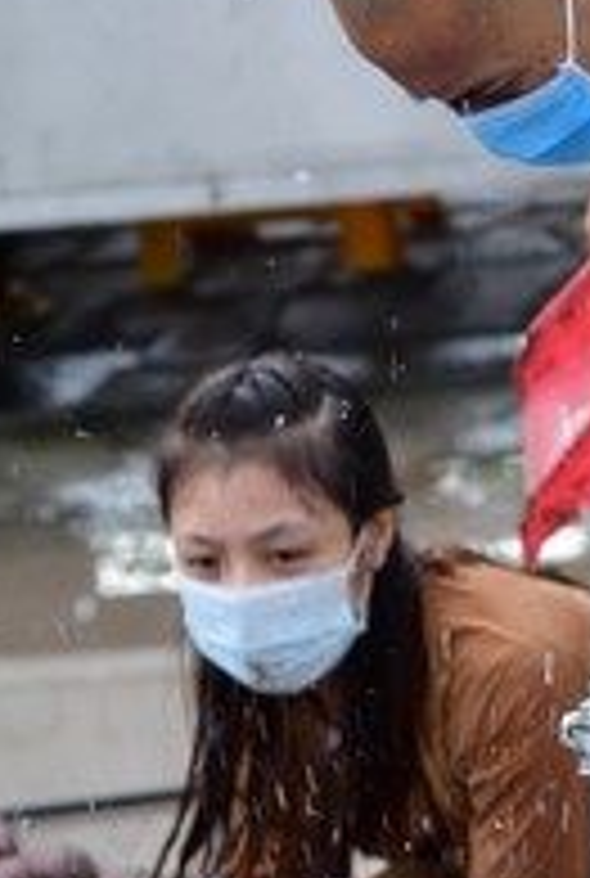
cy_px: 171
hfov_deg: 3.5
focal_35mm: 399
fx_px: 9756
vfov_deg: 5.2
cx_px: 667
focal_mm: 120
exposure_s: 1/160
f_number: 5.6
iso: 400
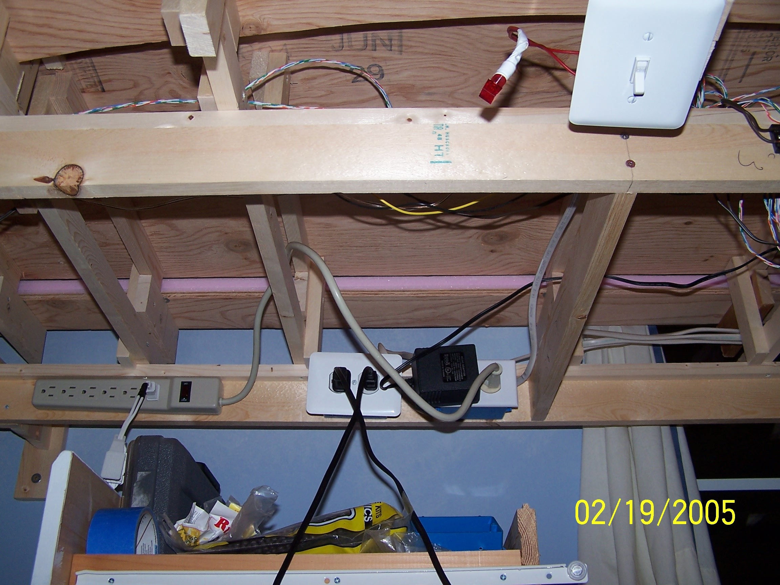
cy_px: 292
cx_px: 390
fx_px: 856
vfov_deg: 37.7
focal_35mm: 38
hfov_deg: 49.0
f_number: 2.8
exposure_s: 1/60
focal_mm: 6.3
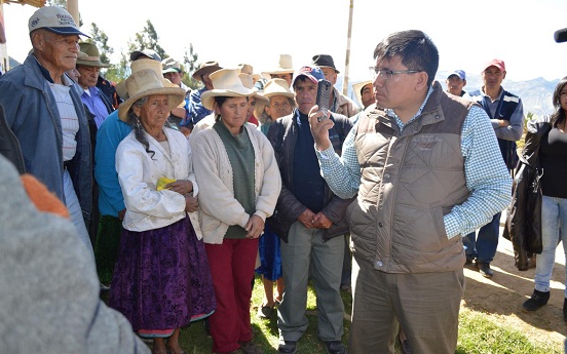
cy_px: 170
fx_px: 479
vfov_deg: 40.6
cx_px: 285
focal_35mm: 31
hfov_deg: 61.2
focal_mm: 20
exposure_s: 1/160
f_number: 4
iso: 100
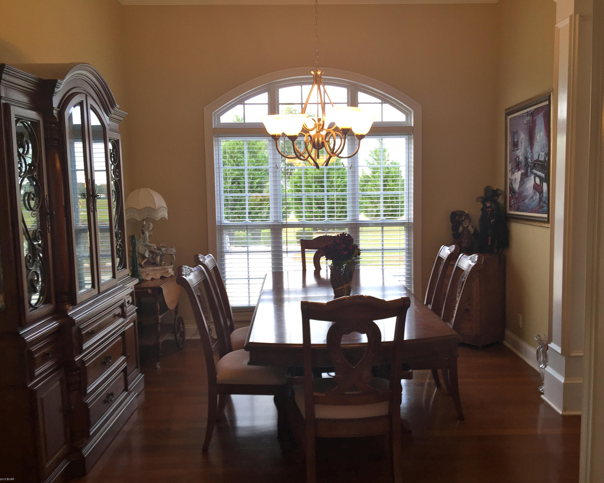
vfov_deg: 47.1
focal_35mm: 31
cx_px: 327
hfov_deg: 57.1
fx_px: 554
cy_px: 247
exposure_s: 1/40
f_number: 2.2
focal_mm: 4.15
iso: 32
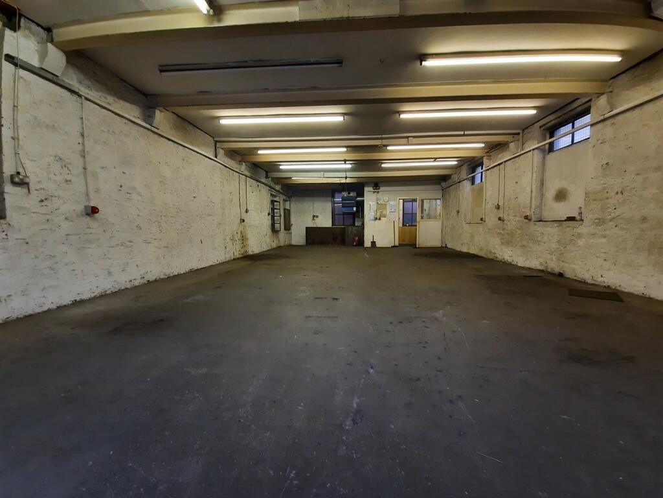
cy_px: 249
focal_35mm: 13
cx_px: 332
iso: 200
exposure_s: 1/33
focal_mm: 1.74
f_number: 2.2
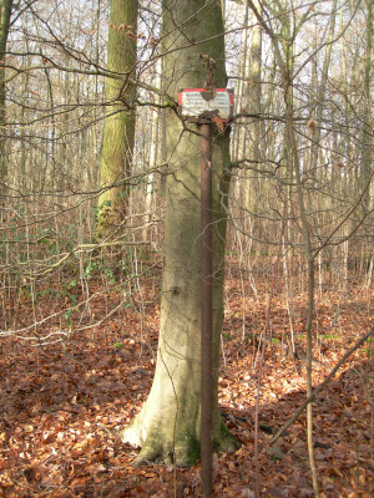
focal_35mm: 38
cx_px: 187
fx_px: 547
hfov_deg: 37.7
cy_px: 249
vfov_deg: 49.0
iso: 50
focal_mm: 7.8
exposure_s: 1/50.3
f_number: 2.8
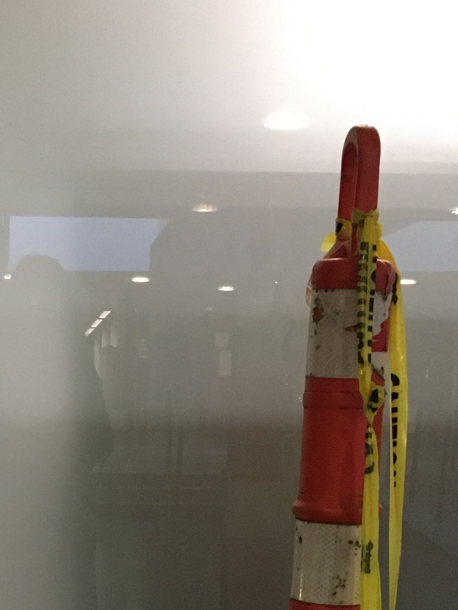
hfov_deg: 18.1
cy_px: 801
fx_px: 1429
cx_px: 97
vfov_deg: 21.7
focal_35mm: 81
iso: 200
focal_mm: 4.15
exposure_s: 1/15
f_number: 2.2
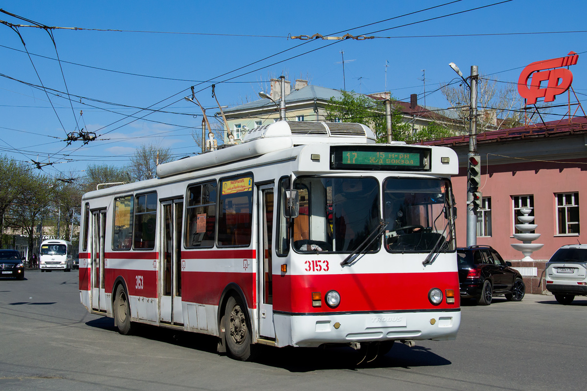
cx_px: 294
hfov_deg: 38.9
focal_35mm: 51
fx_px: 832
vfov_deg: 26.5
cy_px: 196
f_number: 8
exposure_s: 1/1250
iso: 400
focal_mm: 34
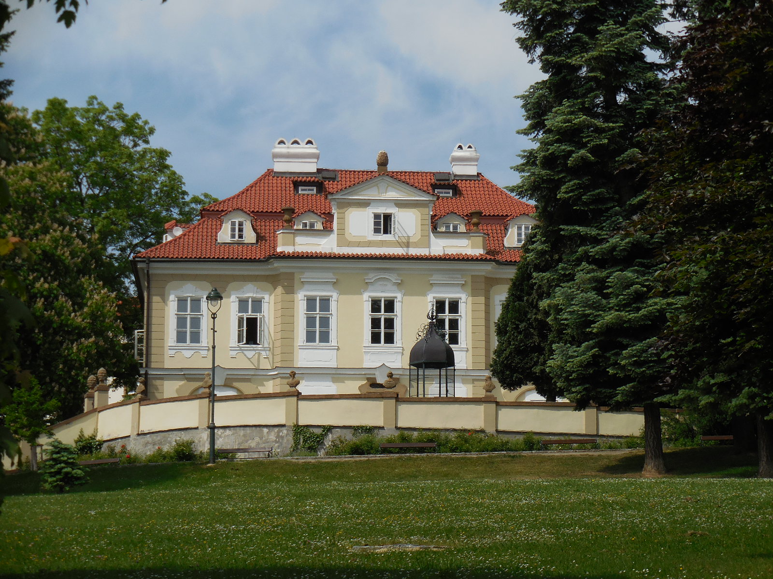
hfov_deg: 20.0
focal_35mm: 98
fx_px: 2188
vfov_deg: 15.1
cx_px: 386
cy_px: 290
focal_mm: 17.7
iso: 125
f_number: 5
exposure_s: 1/1250
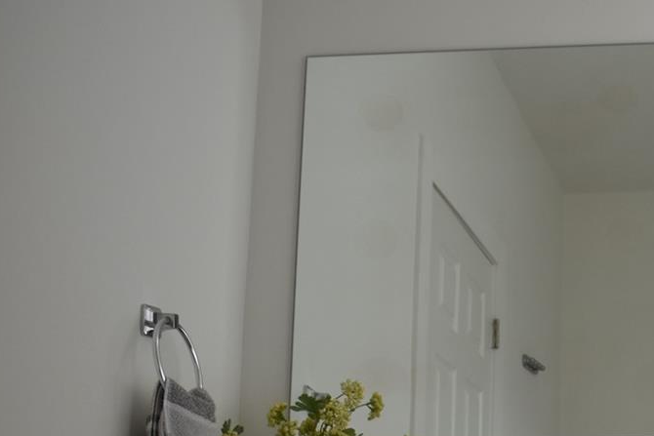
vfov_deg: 17.5
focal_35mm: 75
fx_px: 1366
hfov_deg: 24.7
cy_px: 481
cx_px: 754
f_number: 4.5
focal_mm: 21
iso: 400
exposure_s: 1/80
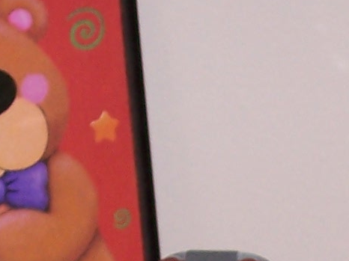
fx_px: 2953
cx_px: 272
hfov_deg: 6.8
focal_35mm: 293
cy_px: 633
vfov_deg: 4.9
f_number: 3.4
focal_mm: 8.6
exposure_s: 1/60
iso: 80
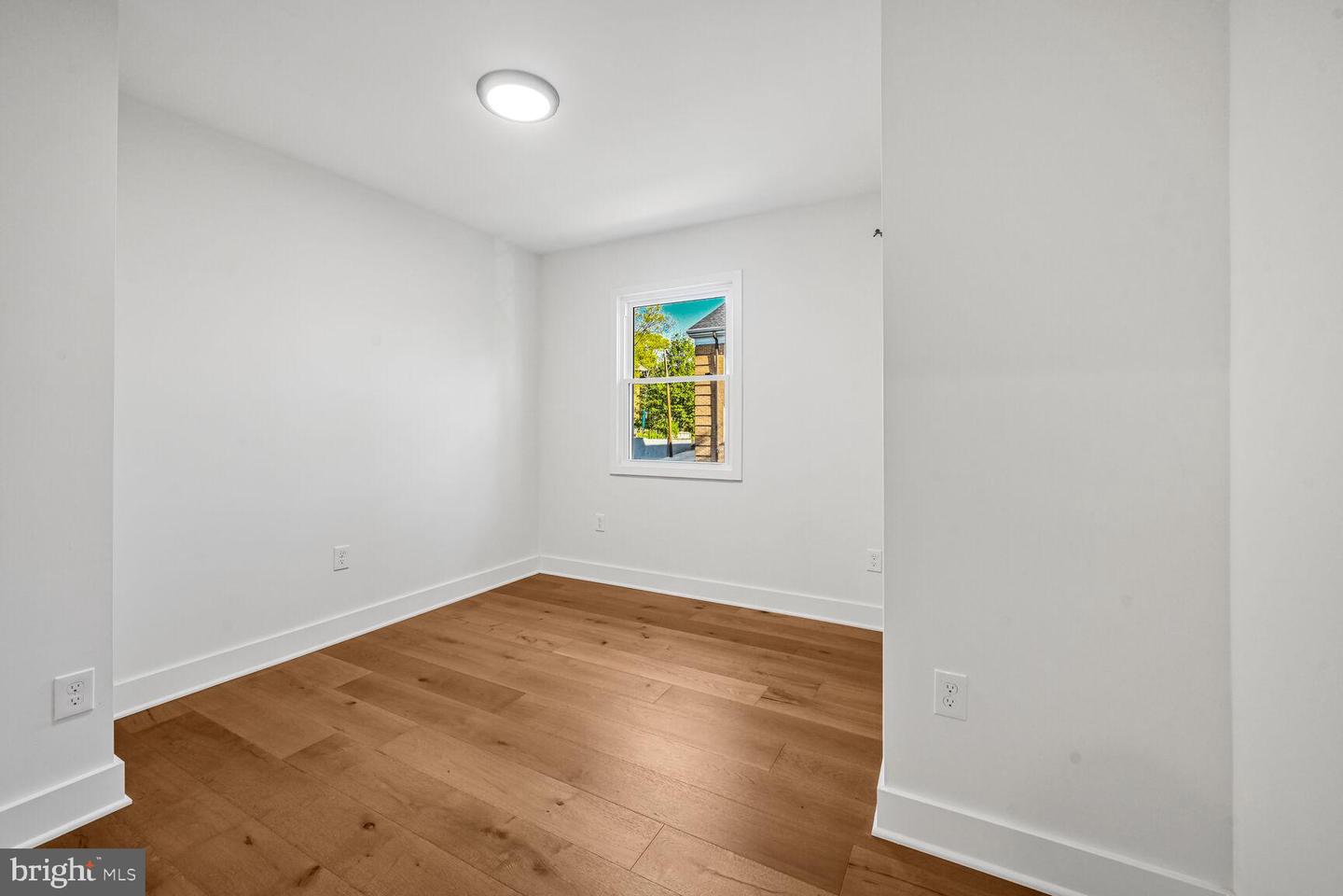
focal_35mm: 14
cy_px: 448
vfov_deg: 81.2
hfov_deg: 104.3
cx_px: 672
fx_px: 522
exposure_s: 1/5
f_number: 9
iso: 200
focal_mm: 14
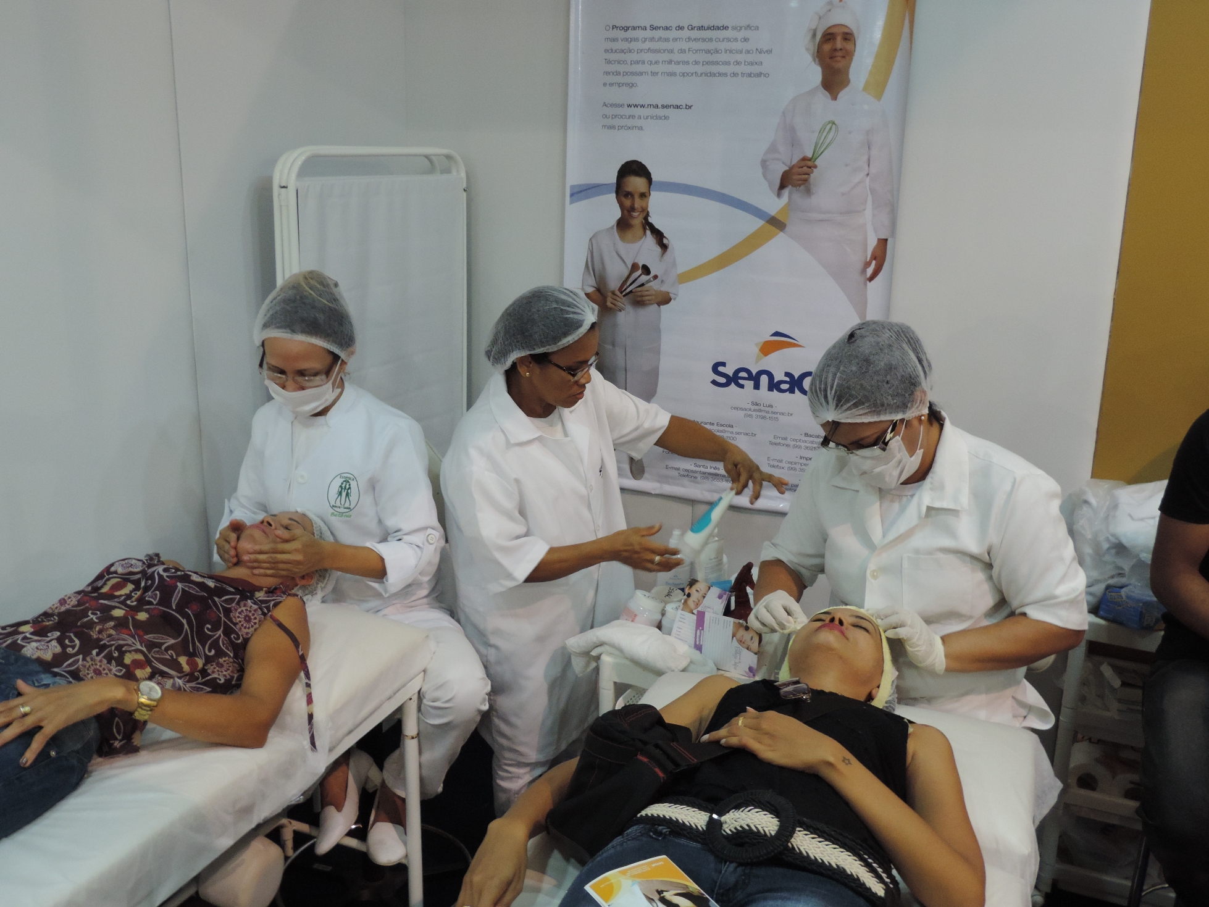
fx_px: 1153
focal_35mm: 33
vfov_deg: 43.0
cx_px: 604
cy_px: 454
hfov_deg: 55.3
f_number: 3.2
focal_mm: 5.8
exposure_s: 1/30
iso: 400
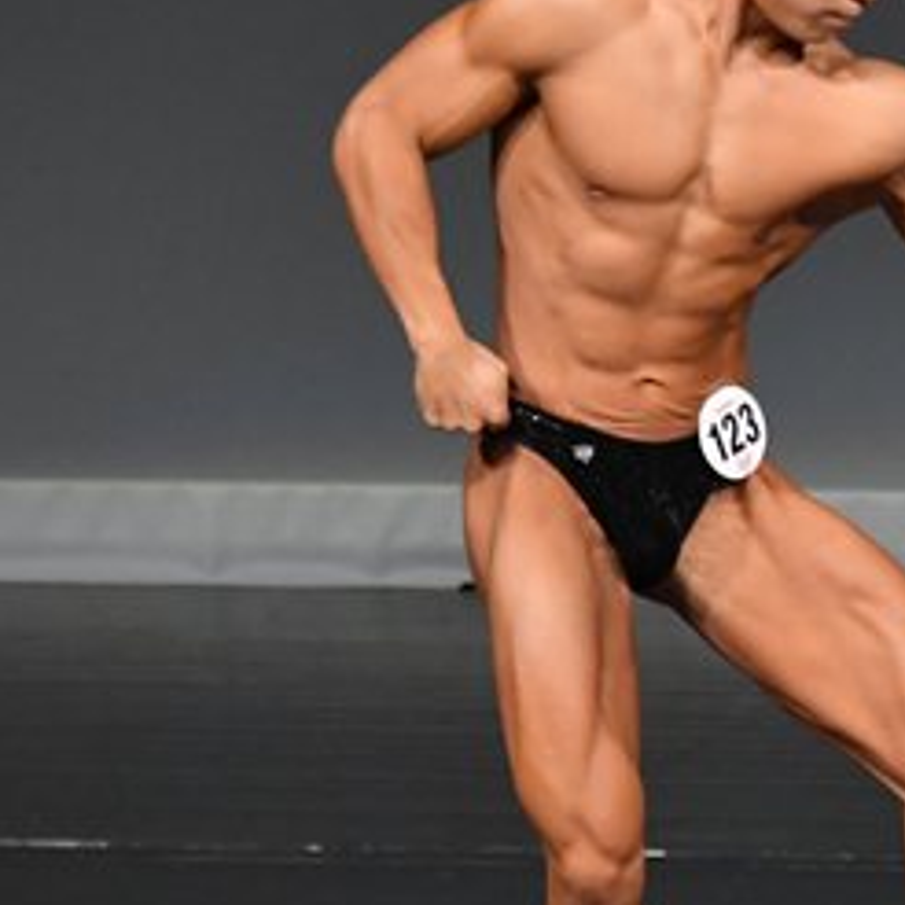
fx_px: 27301
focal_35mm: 923
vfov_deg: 1.9
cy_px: 467
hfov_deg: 1.9
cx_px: 1183
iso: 4000
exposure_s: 1/400
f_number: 5.6
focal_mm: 230
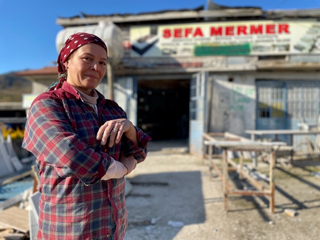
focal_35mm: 26
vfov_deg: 53.1
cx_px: 160
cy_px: 120
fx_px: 240
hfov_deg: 67.3
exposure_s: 1/1825
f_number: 1.6
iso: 50
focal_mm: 4.2
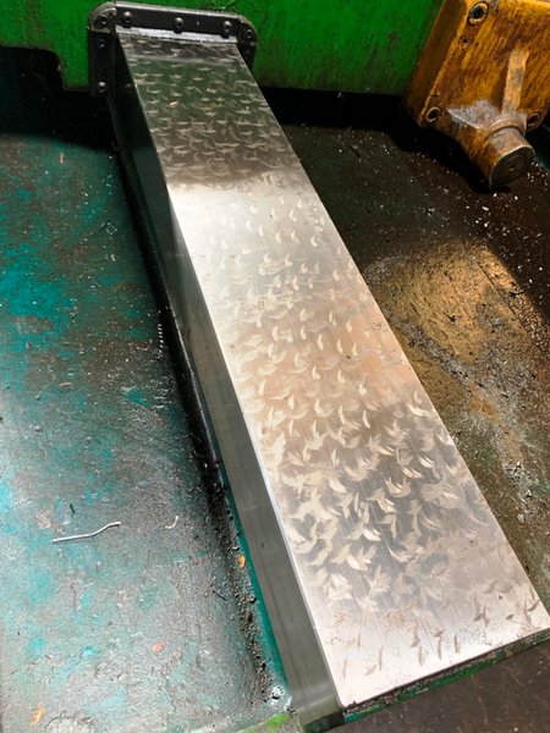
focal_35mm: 26
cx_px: 275
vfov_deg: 67.3
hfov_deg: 53.1
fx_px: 551
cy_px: 366
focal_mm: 4.25
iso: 200
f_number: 1.8
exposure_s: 1/60
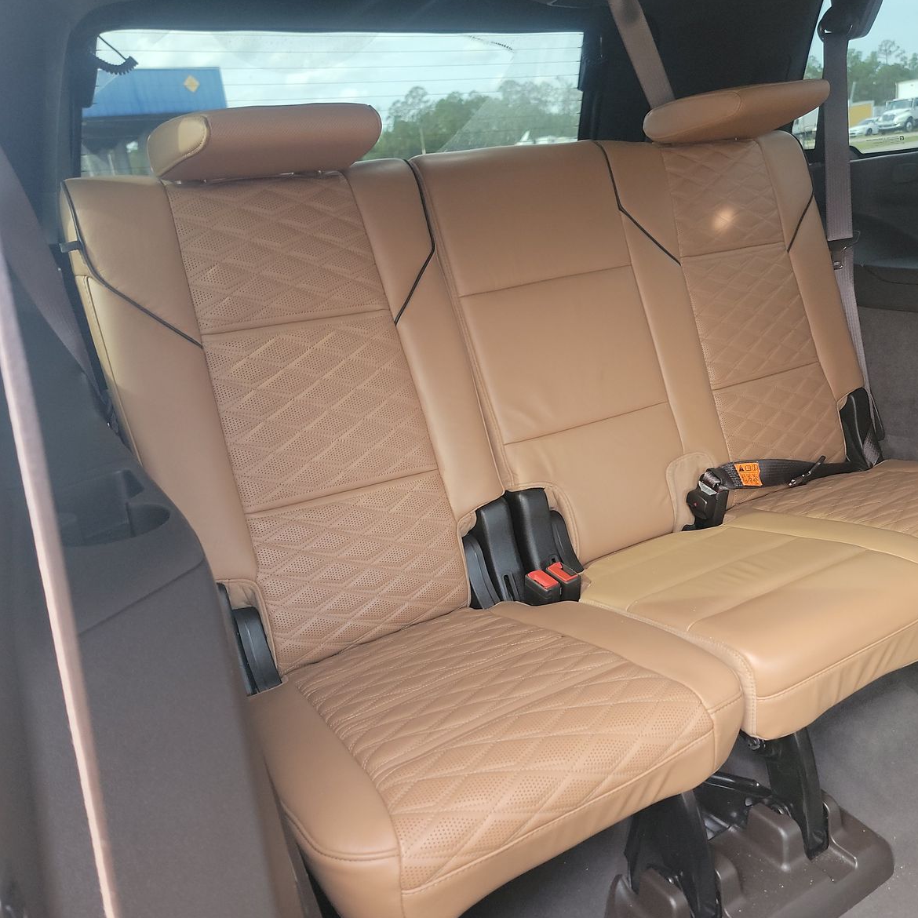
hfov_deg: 55.5
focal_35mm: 29
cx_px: 514
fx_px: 870
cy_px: 461
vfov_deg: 55.6
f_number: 1.8
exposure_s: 1/59
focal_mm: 6.7
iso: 325
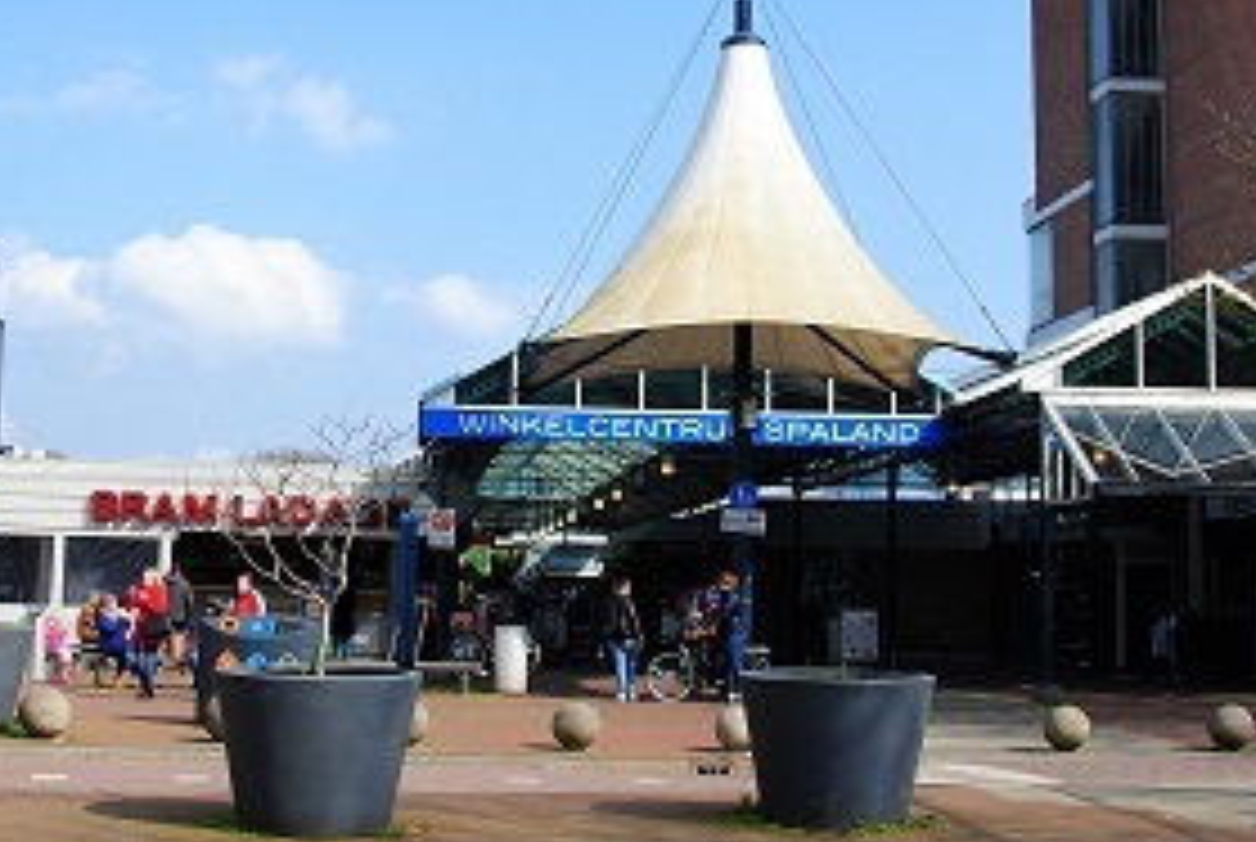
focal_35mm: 58
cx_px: 464
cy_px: 344
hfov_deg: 34.2
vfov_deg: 23.4
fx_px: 2027
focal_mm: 18
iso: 160
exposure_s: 1/250
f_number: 10
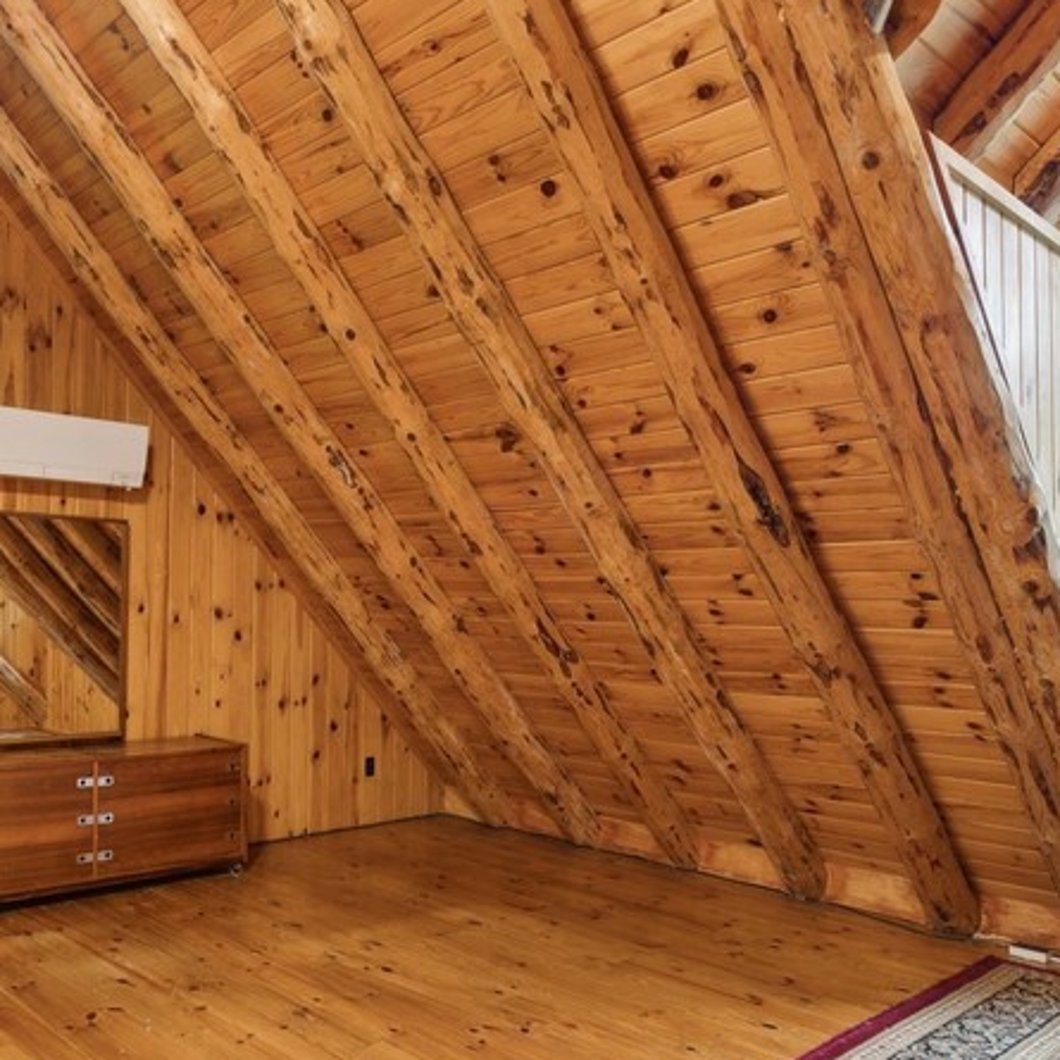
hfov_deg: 53.8
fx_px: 1005
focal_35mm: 29
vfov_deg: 55.5
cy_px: 580
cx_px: 301
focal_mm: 14
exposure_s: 1/25
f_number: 2.8
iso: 640
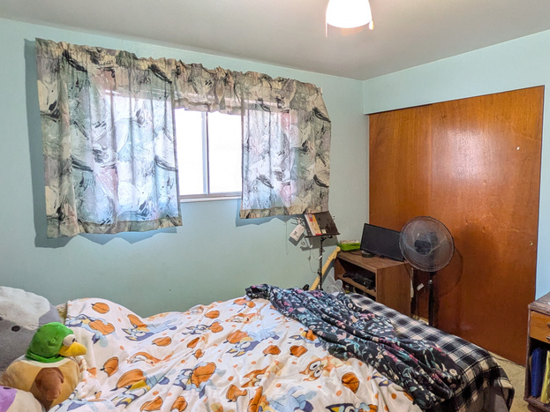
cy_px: 191
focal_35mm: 23
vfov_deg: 58.8
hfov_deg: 73.1
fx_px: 365
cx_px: 331
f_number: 2.2
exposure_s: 1/40
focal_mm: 1.83
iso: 101
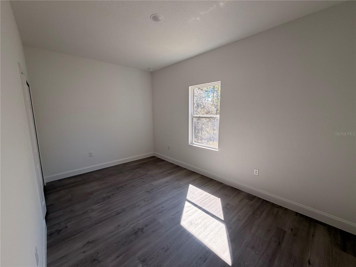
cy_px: 134
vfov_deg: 85.7
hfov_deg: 102.1
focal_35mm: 14
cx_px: 178
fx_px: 144
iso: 64
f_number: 2.2
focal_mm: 2.22
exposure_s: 1/120
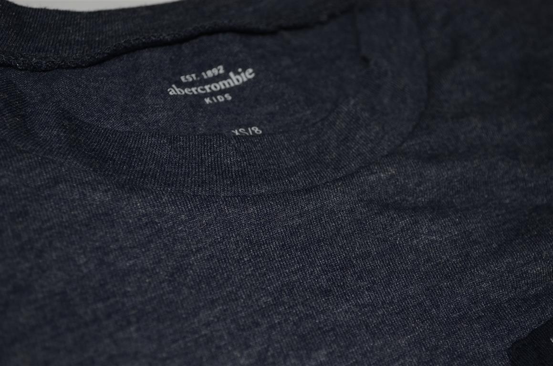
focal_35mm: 63
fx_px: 966
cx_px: 276
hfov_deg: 31.9
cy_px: 183
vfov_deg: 21.5
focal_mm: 42
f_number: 5.3
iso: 100
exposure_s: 1/60
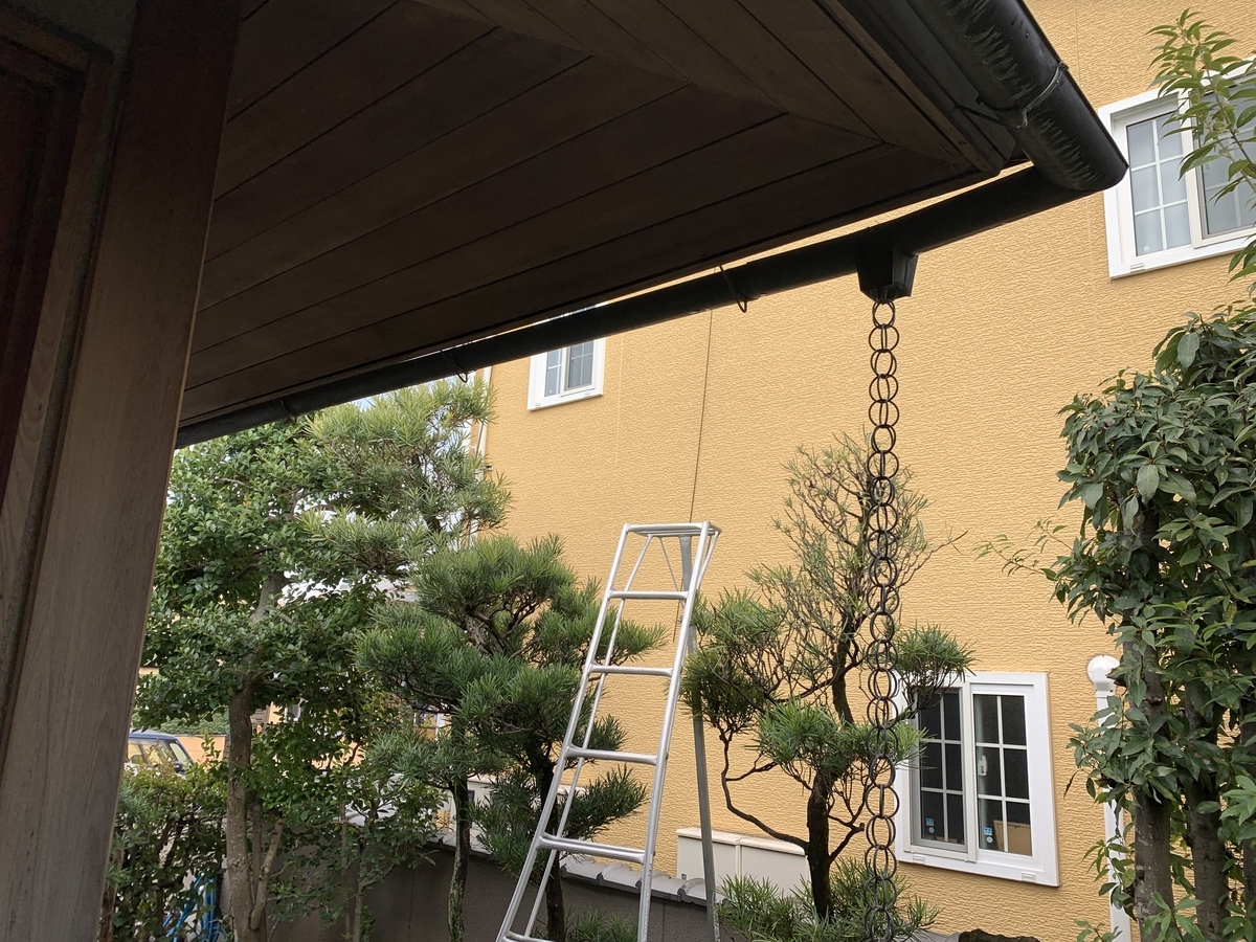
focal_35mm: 26
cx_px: 628
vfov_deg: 53.1
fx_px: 943
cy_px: 471
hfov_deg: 67.3
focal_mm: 4.25
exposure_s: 1/259
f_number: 1.8
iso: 25
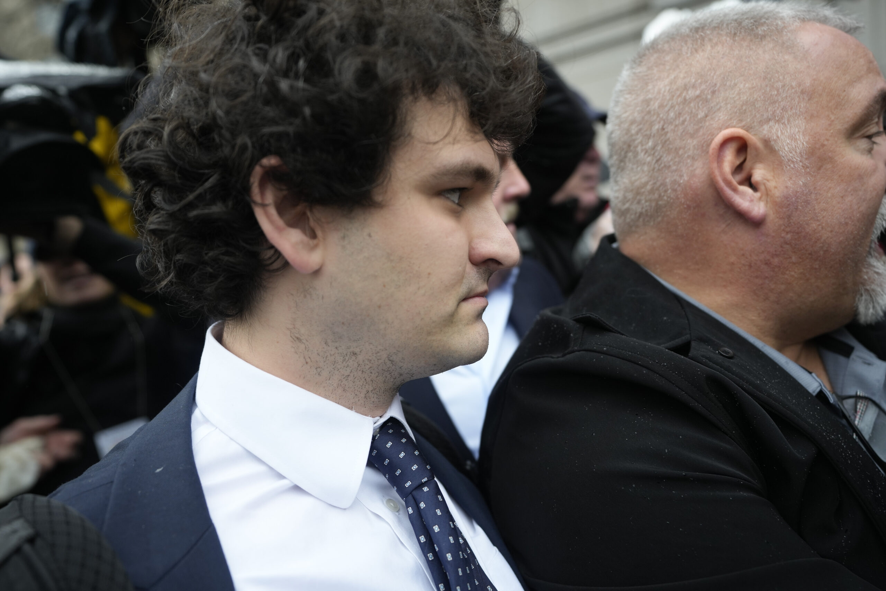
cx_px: 443
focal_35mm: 30
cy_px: 296
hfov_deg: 61.9
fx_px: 738
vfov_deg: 43.6
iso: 400
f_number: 2.8
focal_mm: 30
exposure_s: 1/500
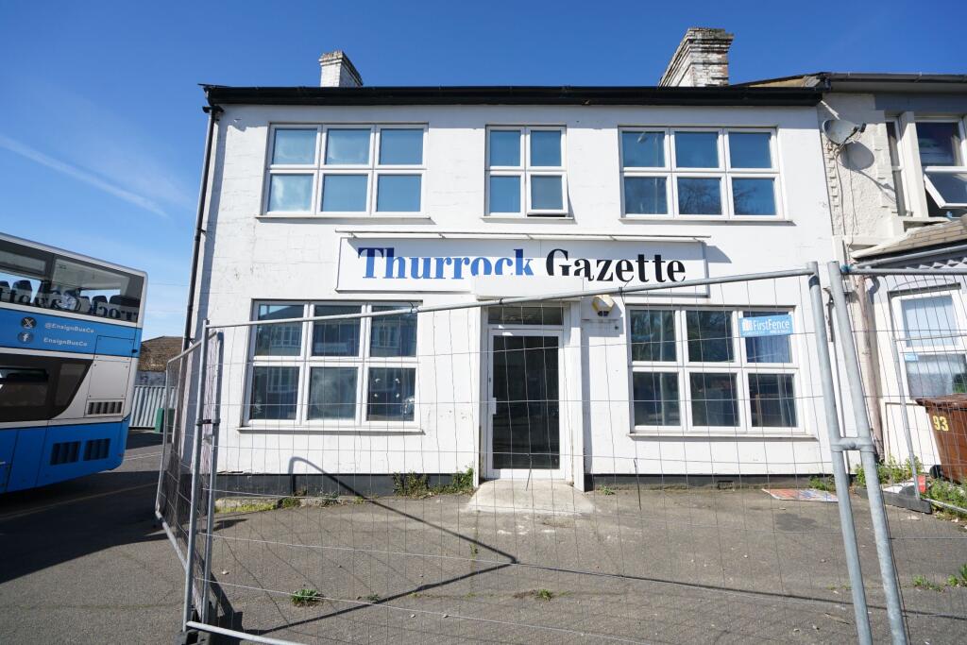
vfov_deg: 73.8
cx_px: 484
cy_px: 322
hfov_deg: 96.7
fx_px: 430
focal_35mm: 16
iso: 400
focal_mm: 16
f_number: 4.5
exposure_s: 1/3200
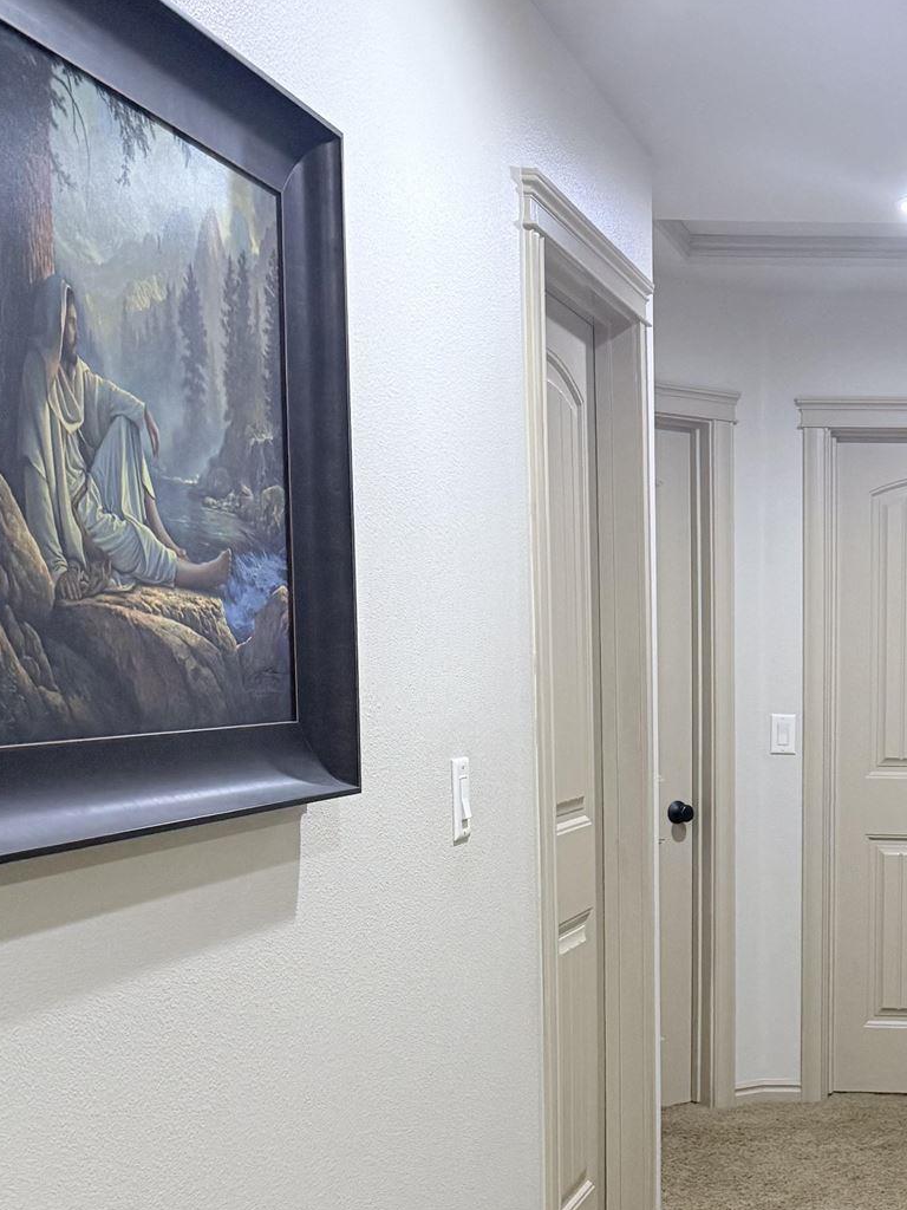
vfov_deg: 34.9
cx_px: 935
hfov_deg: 25.5
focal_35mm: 54
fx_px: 1887
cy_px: 883
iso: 320
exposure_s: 1/60
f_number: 1.78
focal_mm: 6.76
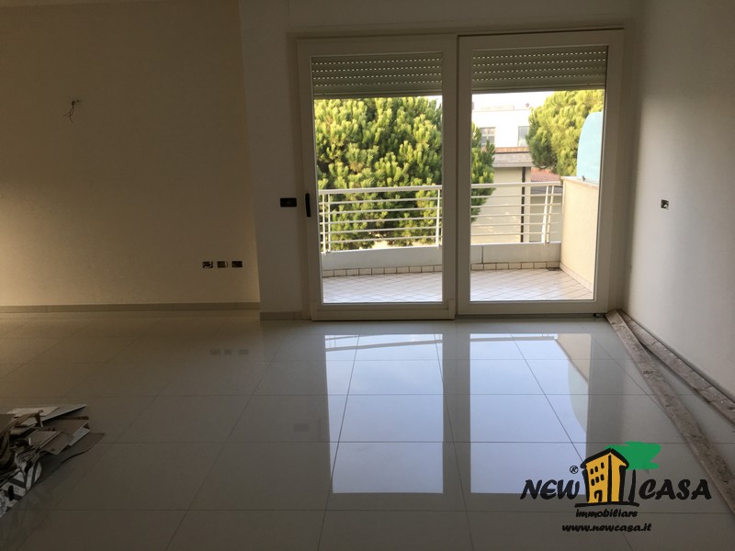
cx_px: 368
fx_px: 616
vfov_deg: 48.2
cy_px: 276
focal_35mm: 29
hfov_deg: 61.7
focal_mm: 4.15
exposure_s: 1/100
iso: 32
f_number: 2.2
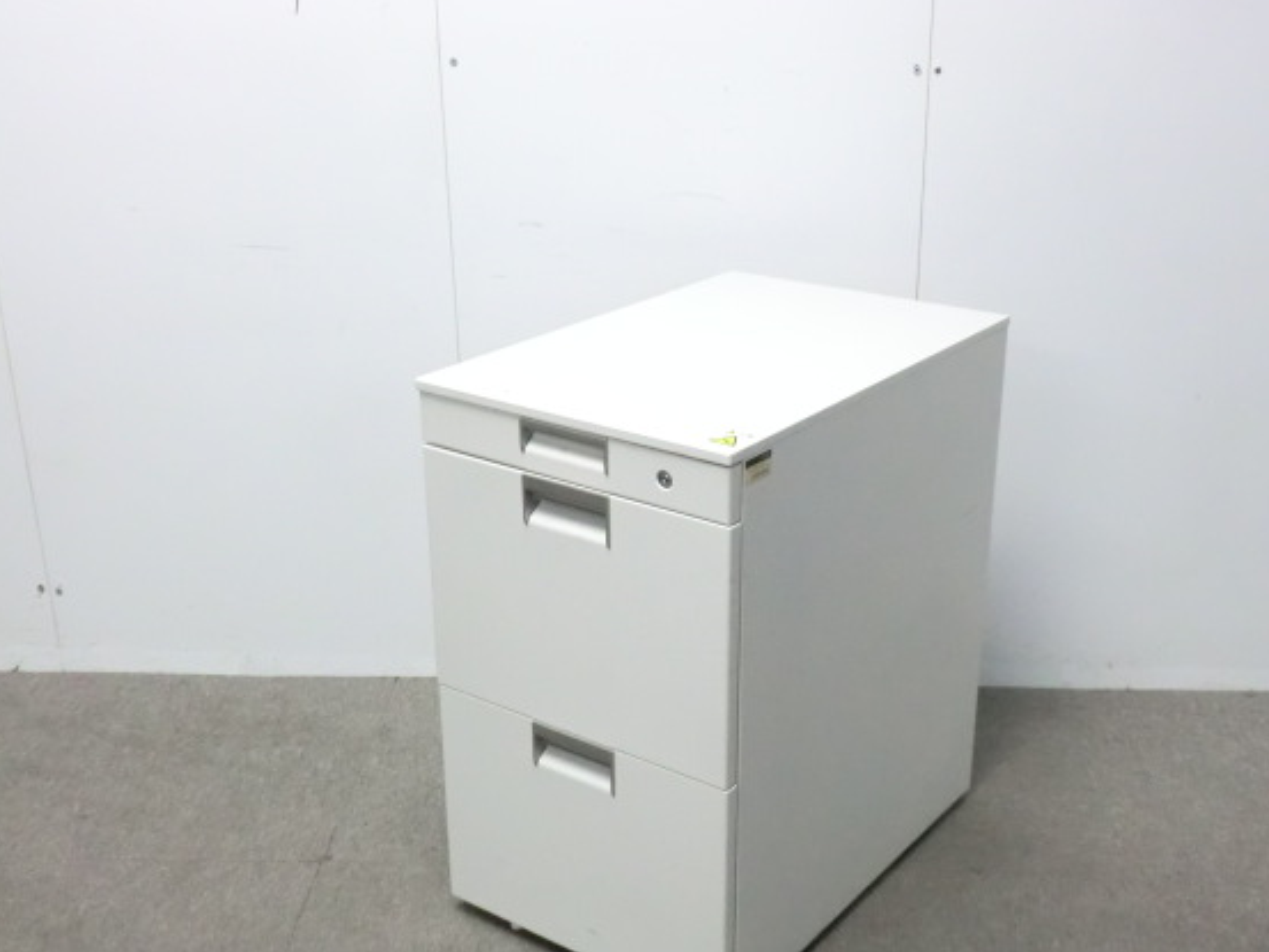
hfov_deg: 42.9
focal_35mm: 44
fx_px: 1613
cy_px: 532
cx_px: 684
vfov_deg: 32.9
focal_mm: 6.9
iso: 800
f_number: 3.9
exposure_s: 1/40
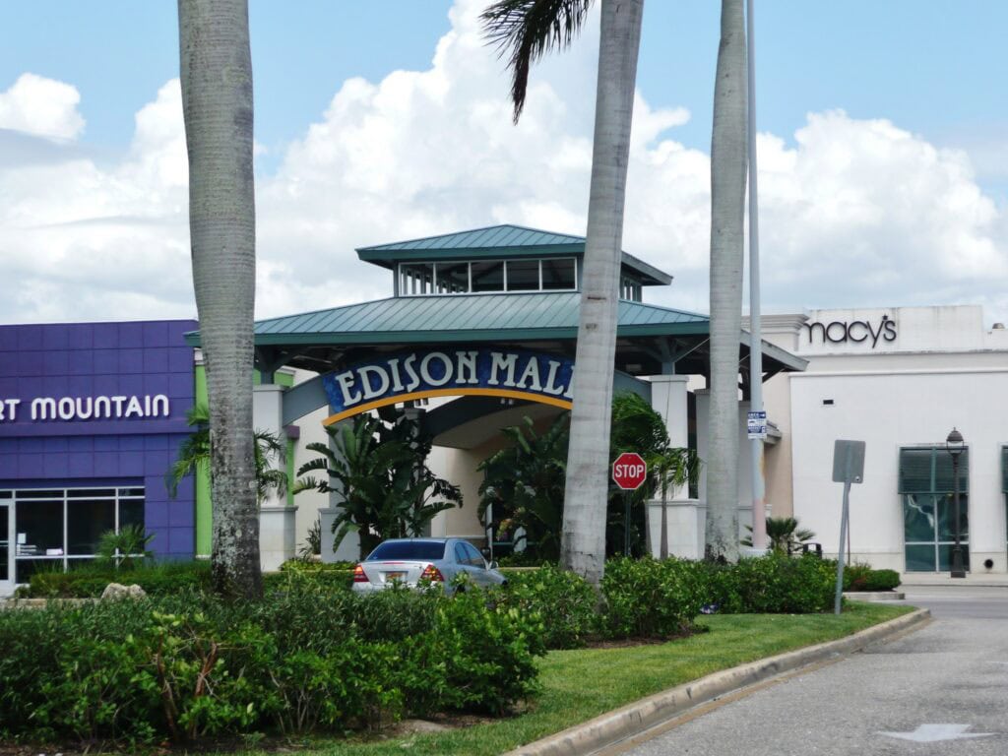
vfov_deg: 14.4
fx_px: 2999
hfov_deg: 19.1
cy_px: 378
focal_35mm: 103
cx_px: 504
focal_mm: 16.9
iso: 100
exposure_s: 1/400
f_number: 4.7
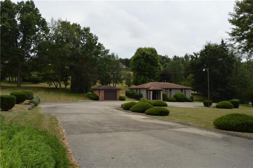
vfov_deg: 47.8
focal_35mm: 27
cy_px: 84
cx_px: 126
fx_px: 189
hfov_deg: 67.5
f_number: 8
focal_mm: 18
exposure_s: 1/200
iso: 100
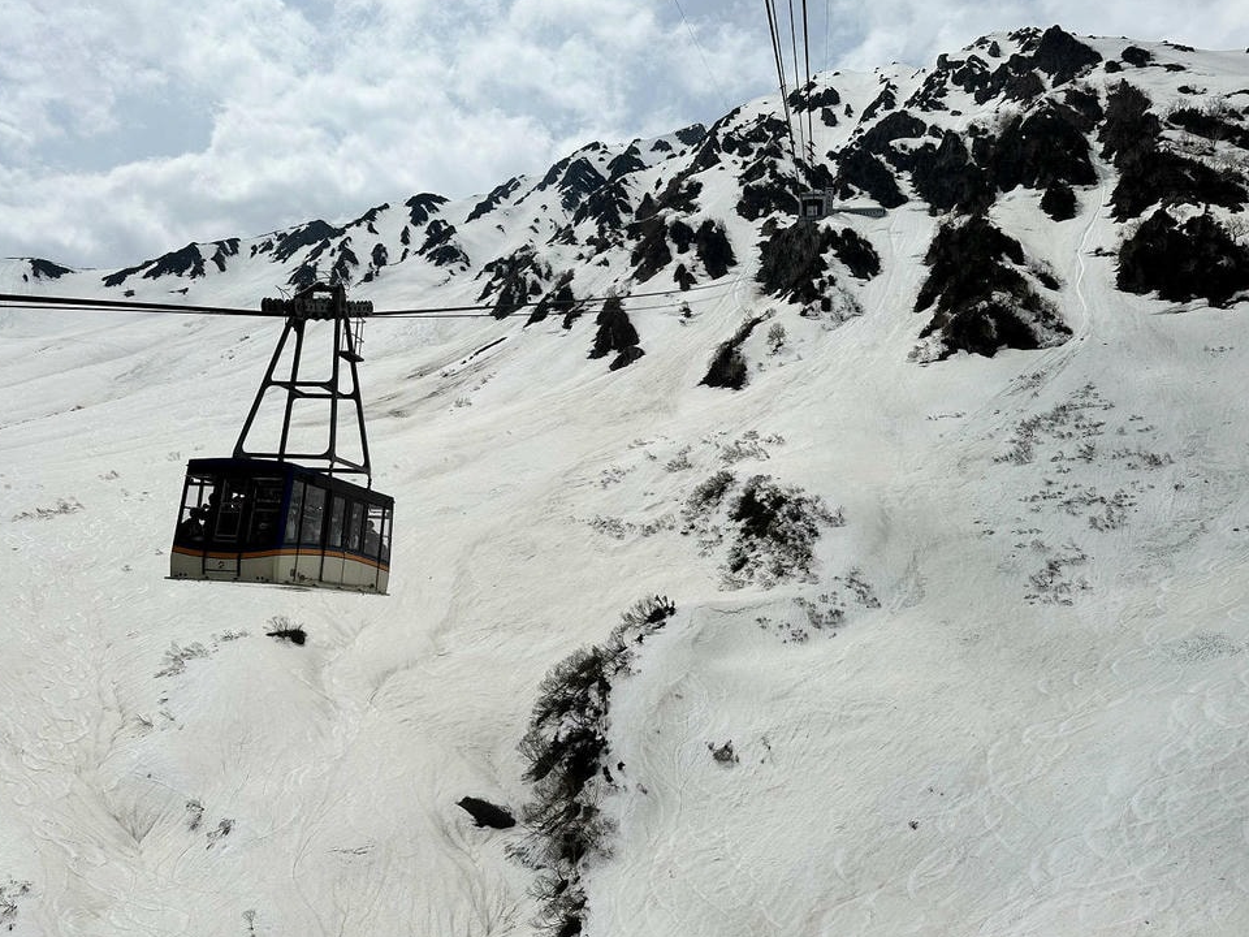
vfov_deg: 46.8
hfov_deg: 59.9
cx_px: 595
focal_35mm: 30
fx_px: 1082
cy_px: 433
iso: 50
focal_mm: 6.86
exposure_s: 1/18519
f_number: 1.78
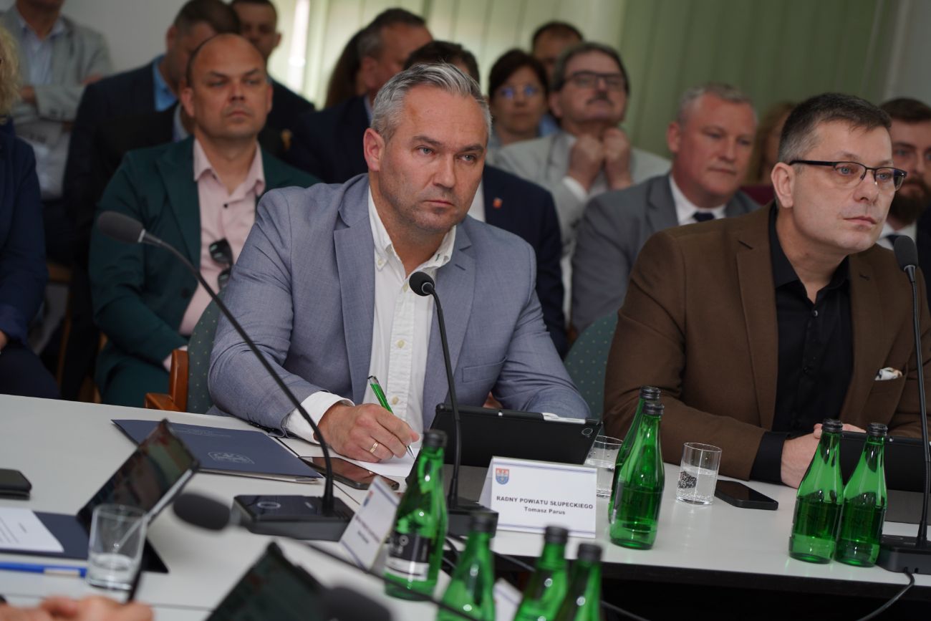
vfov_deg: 13.0
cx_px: 466
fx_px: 2716
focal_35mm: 105
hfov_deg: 19.5
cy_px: 310
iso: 200
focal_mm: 105
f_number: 4
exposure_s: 1/100
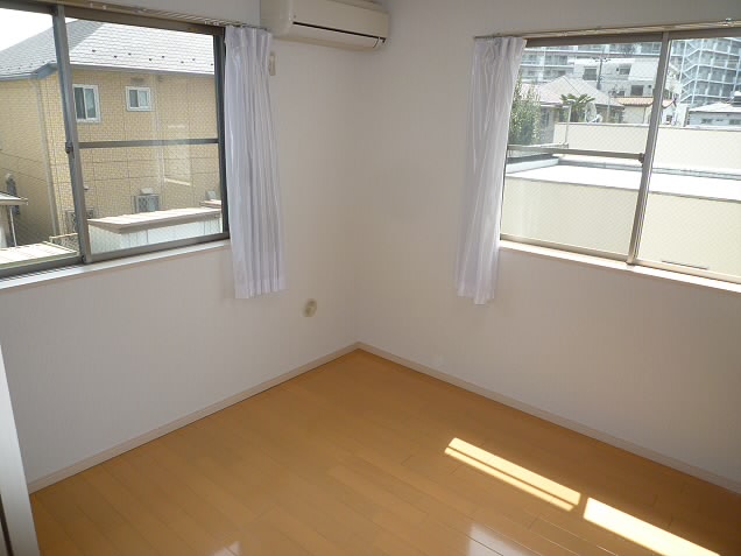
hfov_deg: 69.4
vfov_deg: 54.9
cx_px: 370
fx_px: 535
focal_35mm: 25
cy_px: 278
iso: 100
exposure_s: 1/250
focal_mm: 4.4
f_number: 2.8
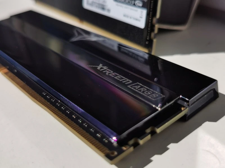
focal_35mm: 41
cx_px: 112
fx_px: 266
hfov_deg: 45.8
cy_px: 84
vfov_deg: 35.1
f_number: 1.6
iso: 50
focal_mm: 5.56
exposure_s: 1/8403
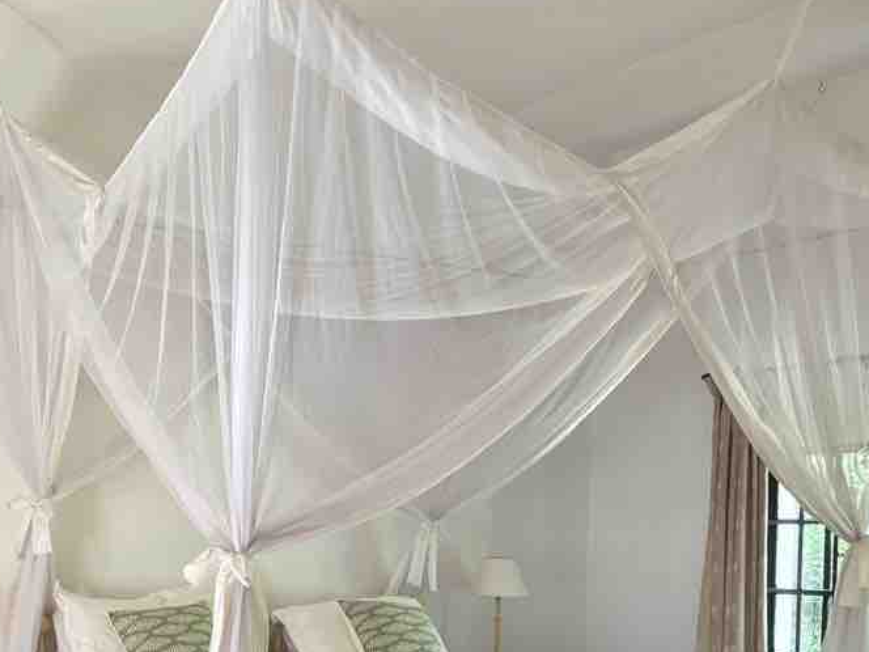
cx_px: 136
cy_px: 575
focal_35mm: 47
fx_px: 1180
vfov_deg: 29.7
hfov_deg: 38.4
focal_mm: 5.96
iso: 400
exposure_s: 1/60
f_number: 1.6
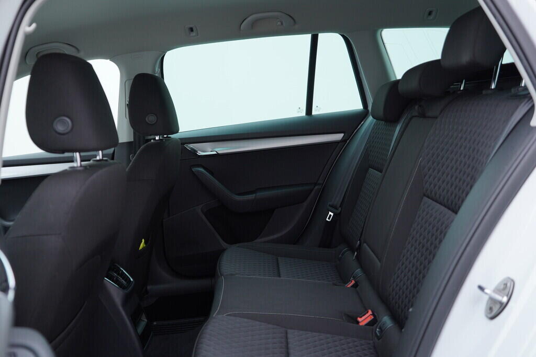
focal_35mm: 36
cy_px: 178
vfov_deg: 36.9
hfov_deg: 53.1
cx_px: 268
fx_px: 536
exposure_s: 1/50
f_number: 3.2
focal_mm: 24
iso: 125
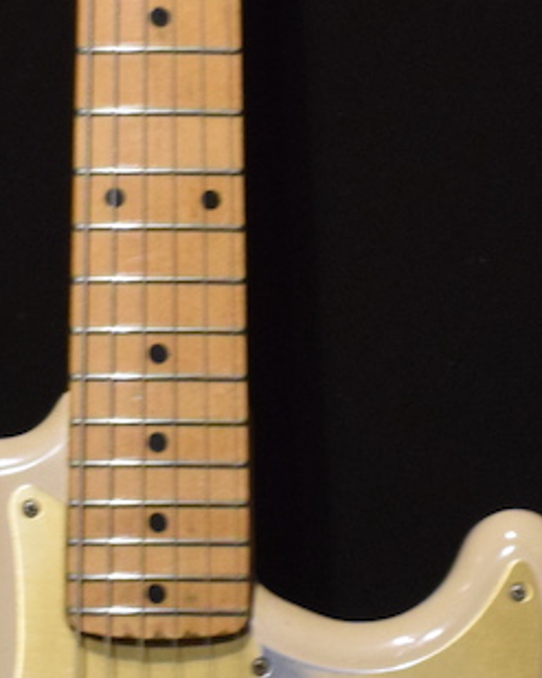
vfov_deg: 9.4
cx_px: 189
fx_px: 4113
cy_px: 279
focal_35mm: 205
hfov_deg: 7.5
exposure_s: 1/30
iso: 2200
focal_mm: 30
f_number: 4.2
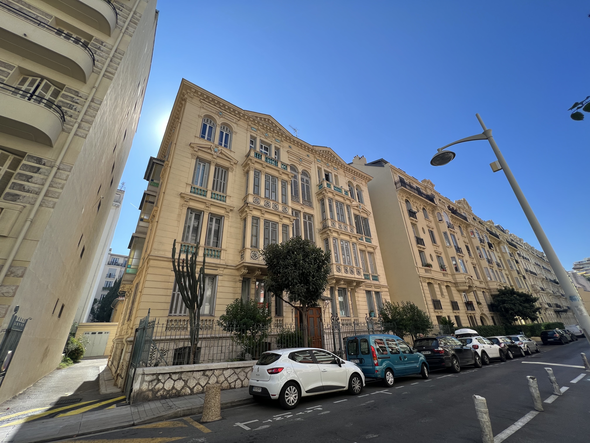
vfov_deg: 89.9
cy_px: 222
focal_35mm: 13
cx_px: 295
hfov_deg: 106.2
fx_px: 222
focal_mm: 1.57
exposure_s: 1/874
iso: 32
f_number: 1.8
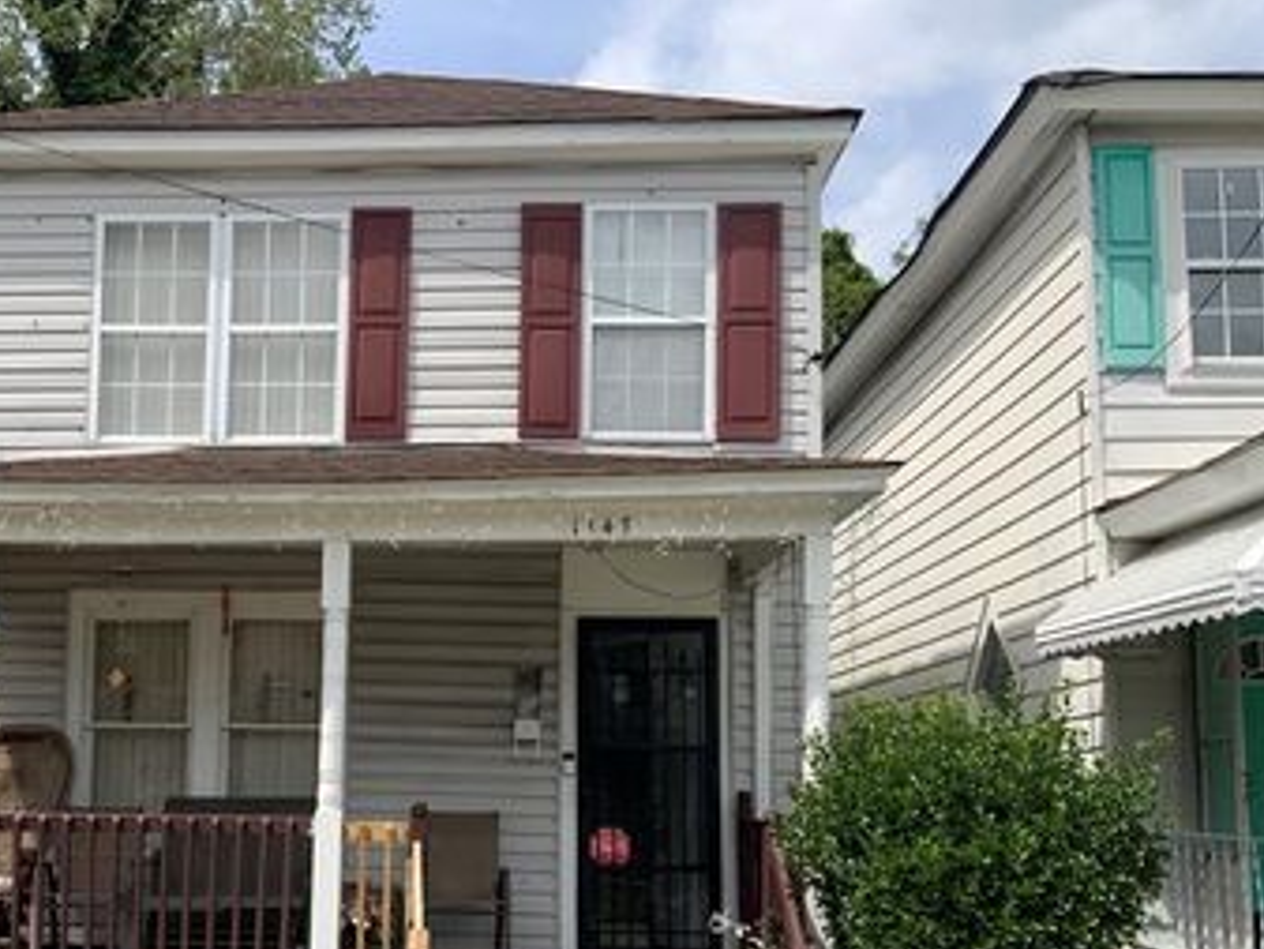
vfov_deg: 33.3
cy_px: 632
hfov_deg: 42.7
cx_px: 349
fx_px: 1571
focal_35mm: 43
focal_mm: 3
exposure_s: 1/1848
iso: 16
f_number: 1.8
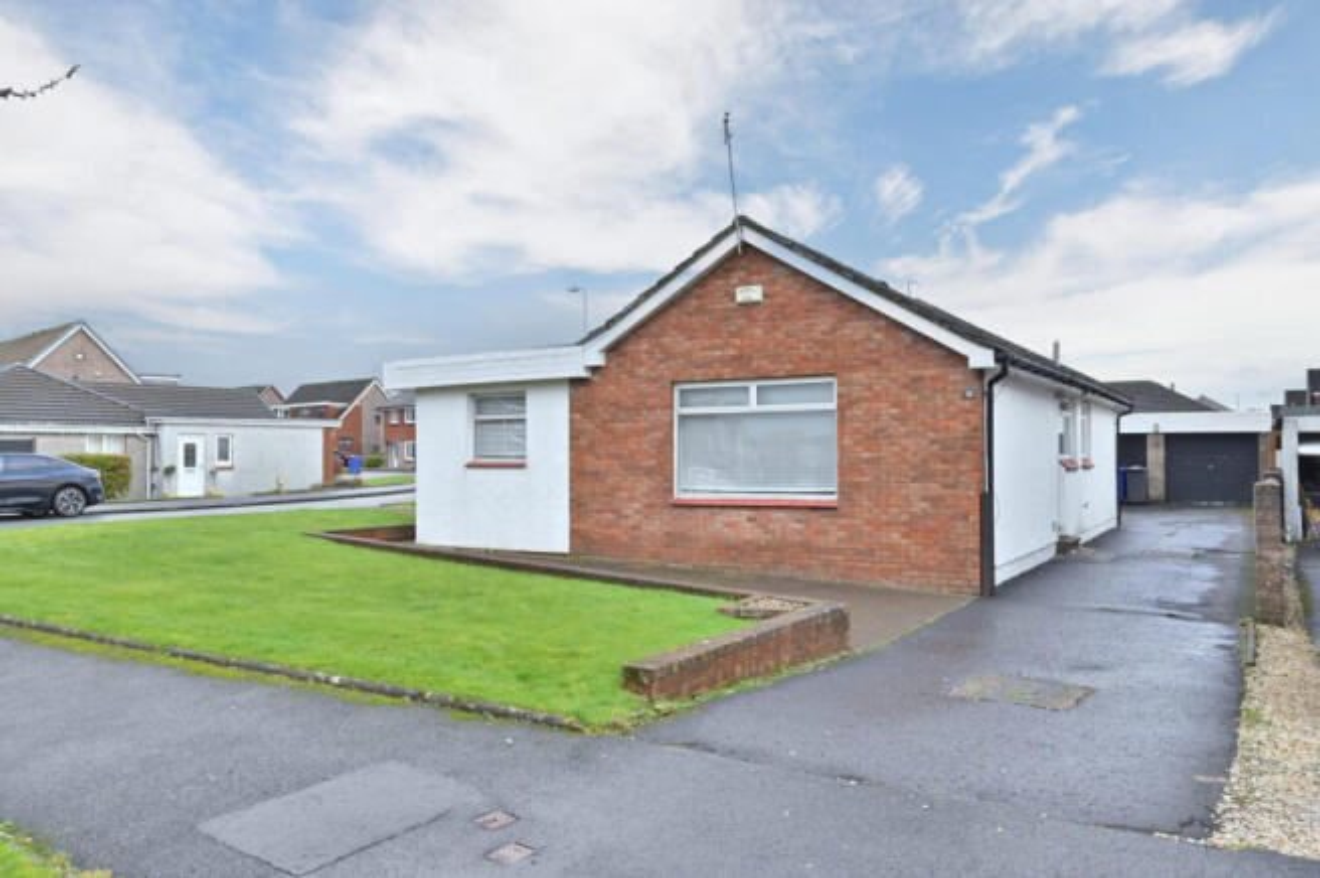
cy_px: 439
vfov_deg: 50.3
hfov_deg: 70.5
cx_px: 660
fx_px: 934
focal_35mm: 26
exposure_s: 1/100
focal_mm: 25.5
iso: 2500
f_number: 22
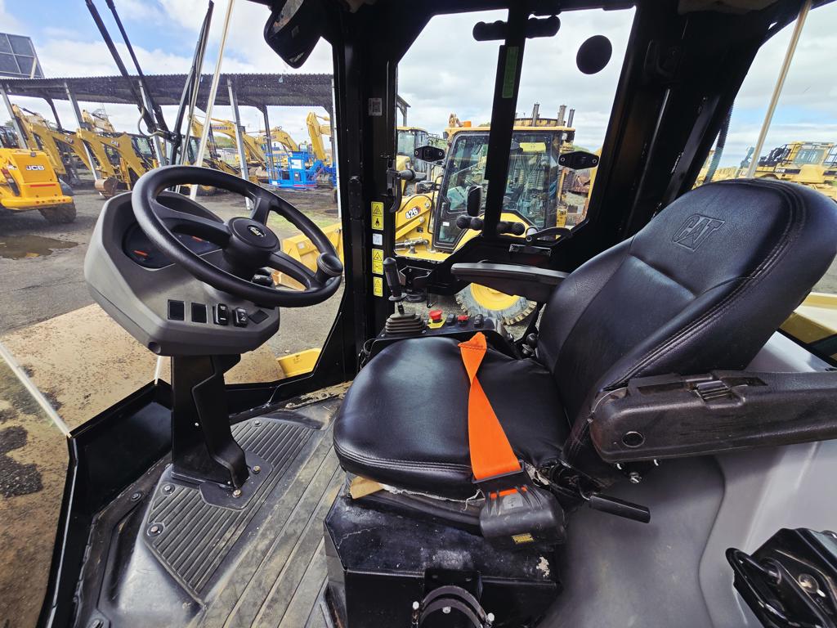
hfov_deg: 106.2
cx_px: 418
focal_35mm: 13
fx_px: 314
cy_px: 314
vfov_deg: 89.9
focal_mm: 2.2
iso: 50
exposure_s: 1/750
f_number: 2.2
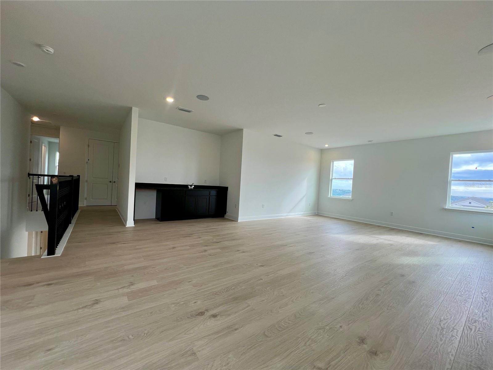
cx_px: 246
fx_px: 185
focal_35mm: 13
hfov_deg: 106.2
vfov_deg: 89.9
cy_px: 185
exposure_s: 1/120
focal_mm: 1.57
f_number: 1.8
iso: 32
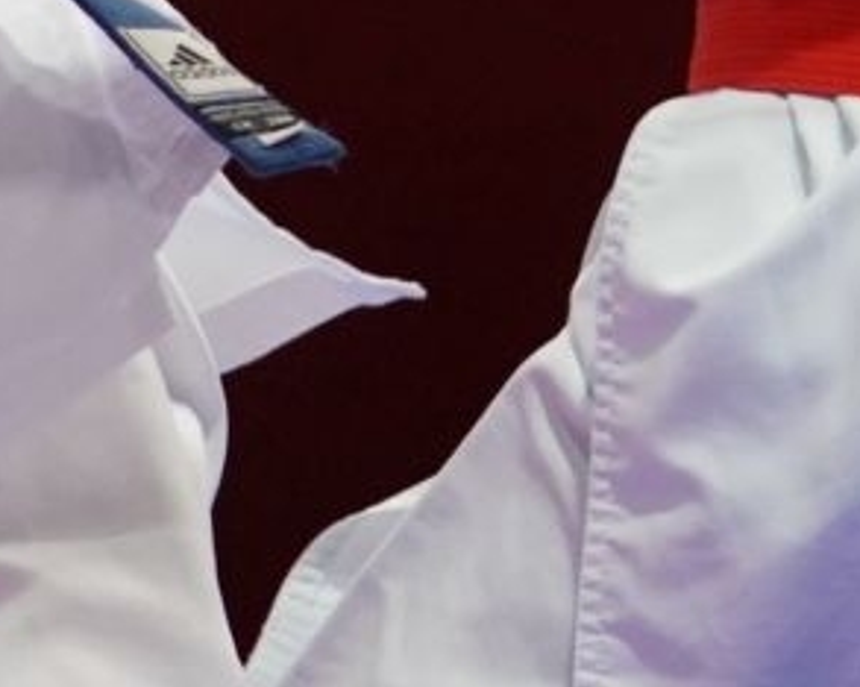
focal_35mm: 1995
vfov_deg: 0.8
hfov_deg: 1.0
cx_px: -566
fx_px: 50744
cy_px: -1072
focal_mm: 231
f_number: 4
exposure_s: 1/1000
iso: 2500
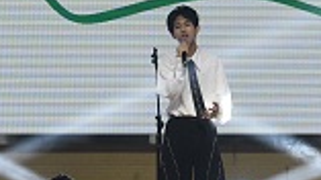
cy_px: -139
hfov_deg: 5.4
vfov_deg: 3.0
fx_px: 3376
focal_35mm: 397
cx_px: 141
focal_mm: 85
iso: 4000
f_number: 10
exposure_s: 1/500
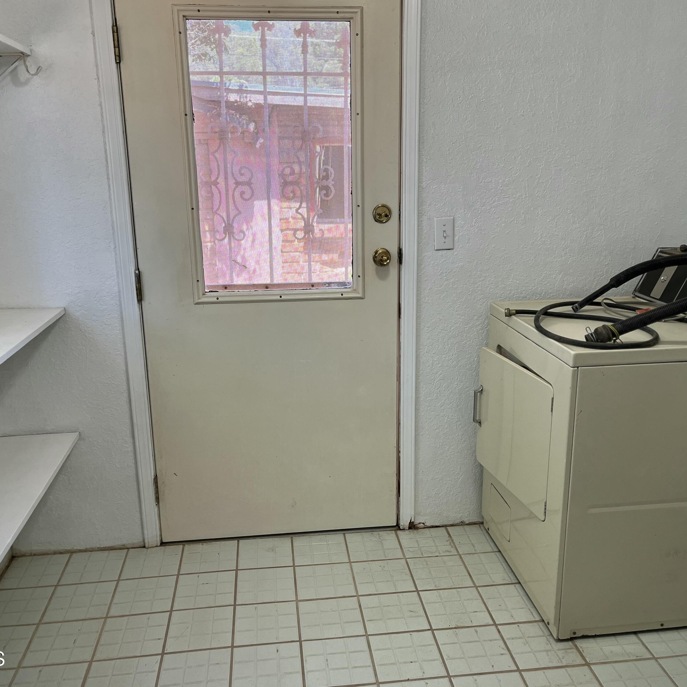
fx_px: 696
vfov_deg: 52.5
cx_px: 352
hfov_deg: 52.5
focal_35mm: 31
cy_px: 343
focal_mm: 5.1
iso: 100
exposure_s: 1/120
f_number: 1.6
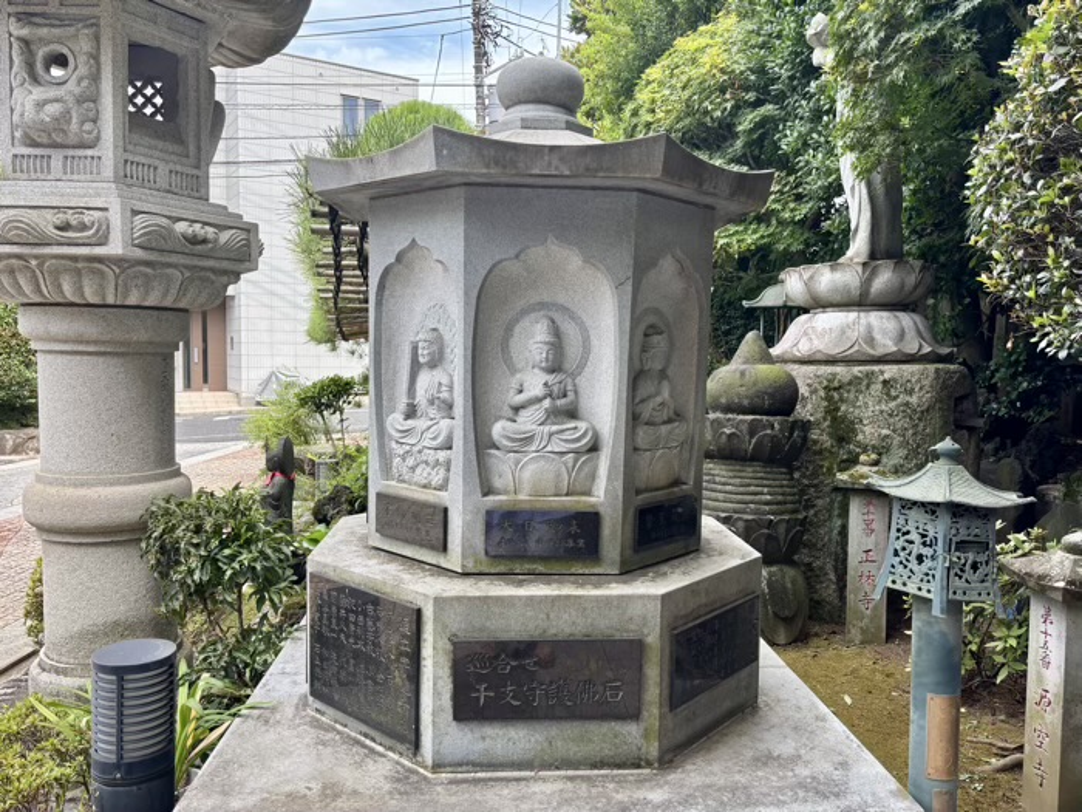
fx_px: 813
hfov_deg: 67.3
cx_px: 541
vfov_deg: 53.1
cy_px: 406
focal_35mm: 26
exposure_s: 1/477
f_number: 1.6
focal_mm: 5.96
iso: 50
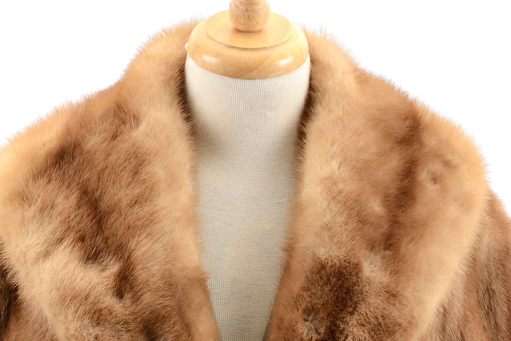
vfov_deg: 5.8
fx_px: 3375
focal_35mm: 238
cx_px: 256
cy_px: 290
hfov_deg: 8.7
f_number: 8
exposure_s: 1/80
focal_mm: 105
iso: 160
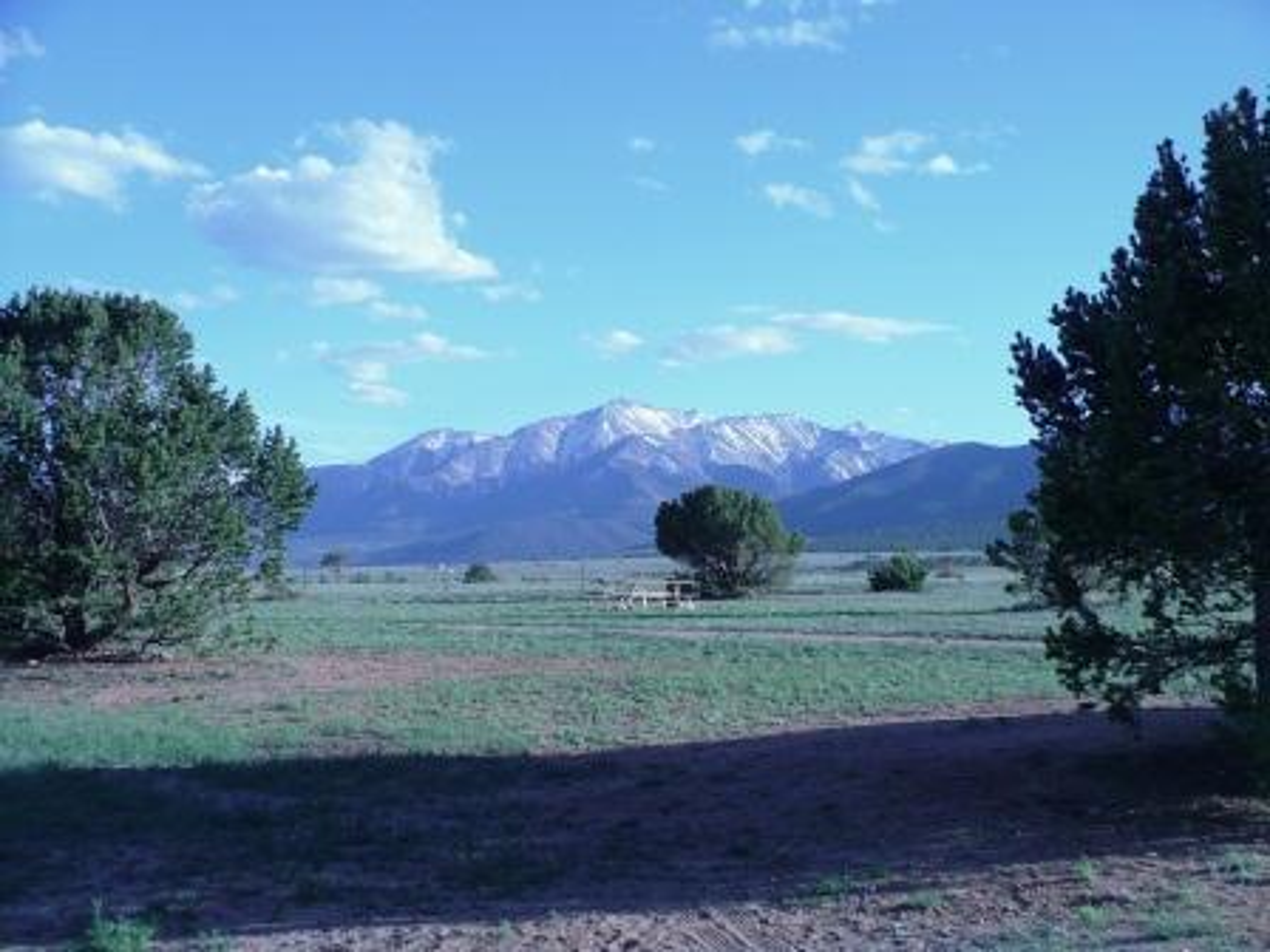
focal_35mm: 54
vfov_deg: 27.0
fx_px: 1981
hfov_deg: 35.5
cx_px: 635
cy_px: 476
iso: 100
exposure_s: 1/800
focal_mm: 8.9
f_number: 3.1
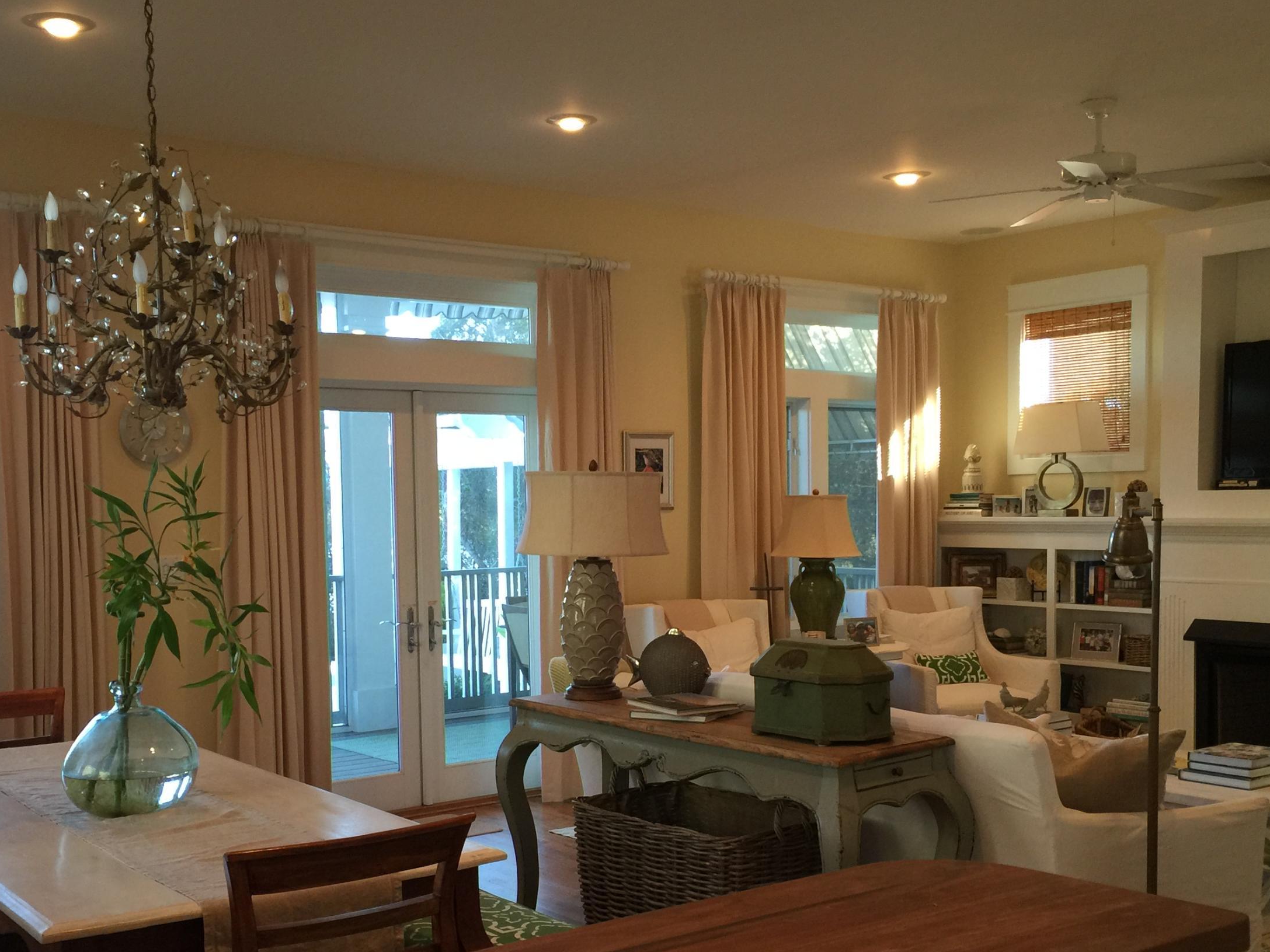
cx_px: 576
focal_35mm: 40
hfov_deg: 46.7
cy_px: 591
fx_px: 1467
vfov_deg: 35.8
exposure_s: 1/30
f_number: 2.2
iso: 50
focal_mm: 4.15
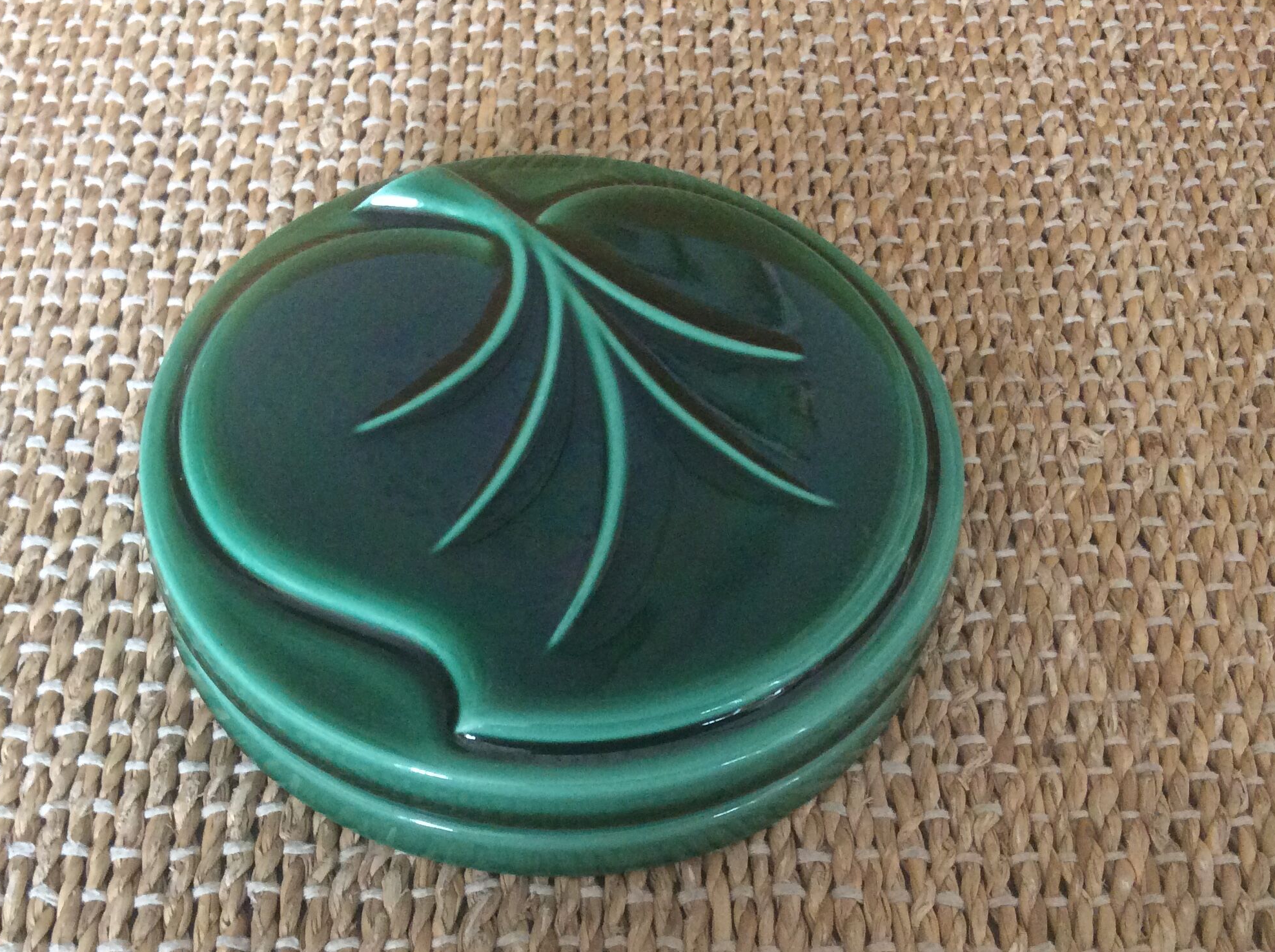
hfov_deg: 44.8
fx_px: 1545
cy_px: 597
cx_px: 571
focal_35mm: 42
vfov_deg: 34.1
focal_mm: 3.3
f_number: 2.4
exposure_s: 1/25
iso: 200
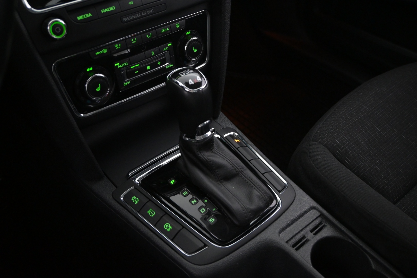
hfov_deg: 55.1
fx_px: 400
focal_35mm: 34
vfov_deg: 38.4
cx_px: 208
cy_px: 139
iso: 2800
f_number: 4.2
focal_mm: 23
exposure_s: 1/40
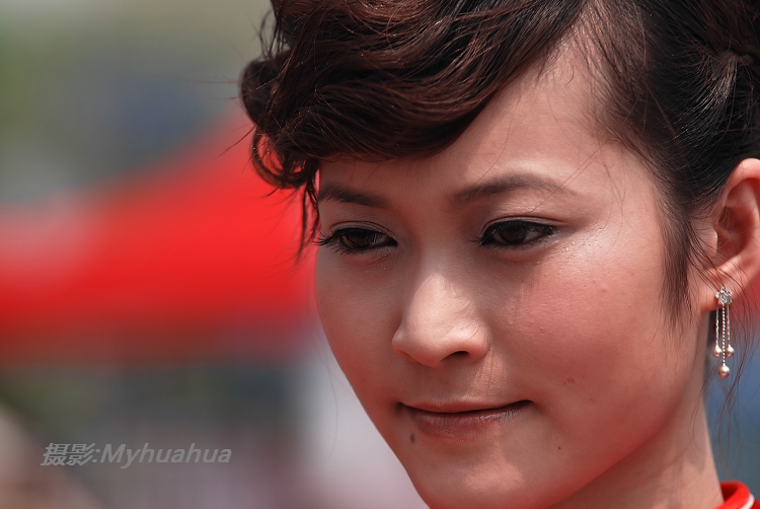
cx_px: 380
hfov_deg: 7.6
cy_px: 254
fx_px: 5707
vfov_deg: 5.1
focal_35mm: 270
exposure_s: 1/1000
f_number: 4
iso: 100
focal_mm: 180
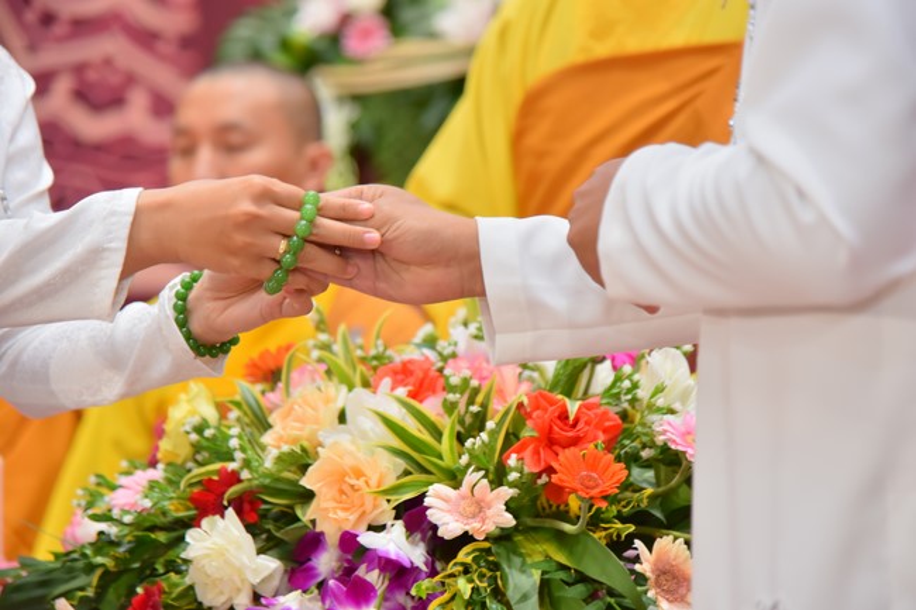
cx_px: 458
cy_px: 305
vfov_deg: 11.4
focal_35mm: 120
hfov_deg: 17.1
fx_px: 3052
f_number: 4
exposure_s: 1/200
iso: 1250
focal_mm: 120
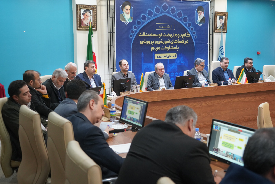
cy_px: 92
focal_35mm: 43
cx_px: 138
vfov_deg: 31.2
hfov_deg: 45.4
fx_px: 329
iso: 4000
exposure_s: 1/160
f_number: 4.5
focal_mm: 43
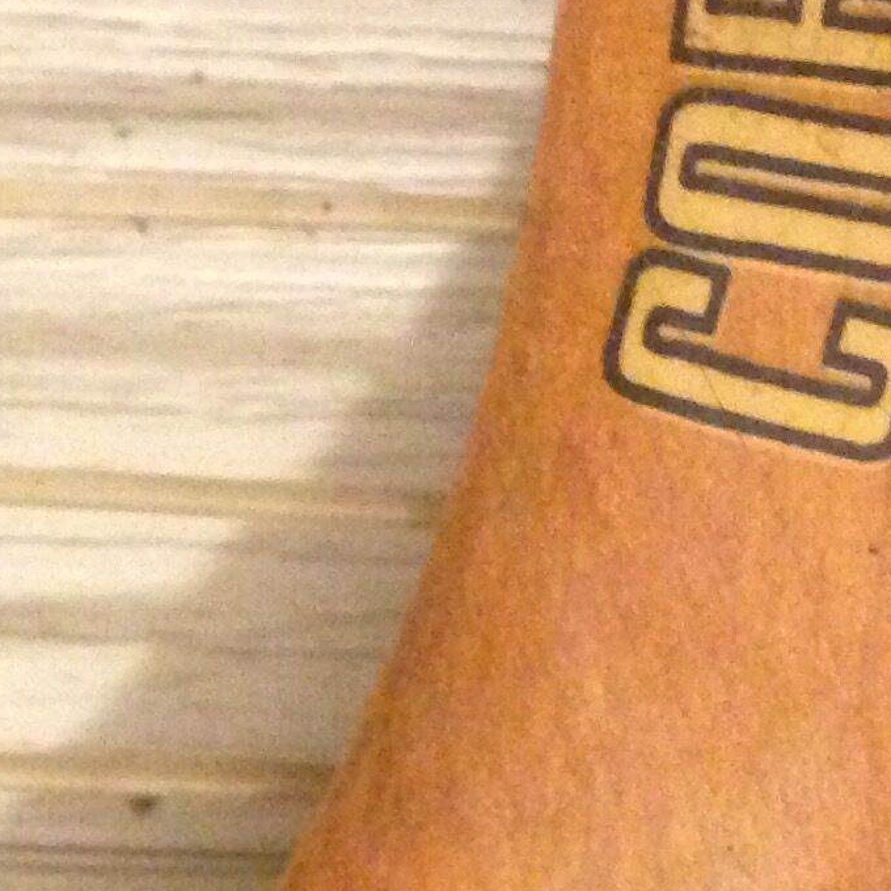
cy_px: -279
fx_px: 4077
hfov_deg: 12.1
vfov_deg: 12.1
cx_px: 1203
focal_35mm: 140
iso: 640
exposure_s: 1/15
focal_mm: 4.12
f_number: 2.4
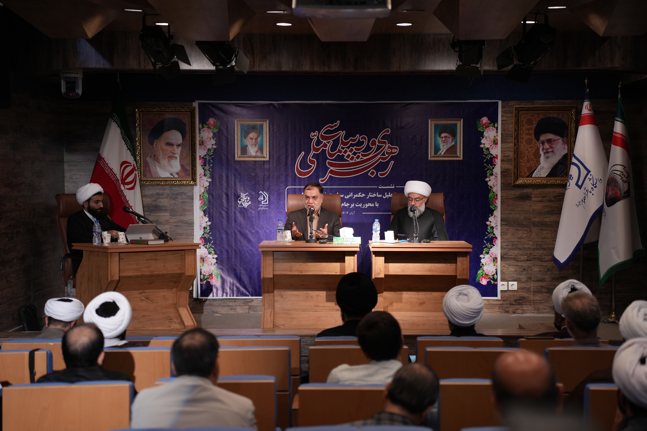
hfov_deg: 28.5
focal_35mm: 71
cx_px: 324
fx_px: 1276
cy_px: 216
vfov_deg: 19.2
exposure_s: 1/250
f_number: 2.8
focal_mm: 71
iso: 1000
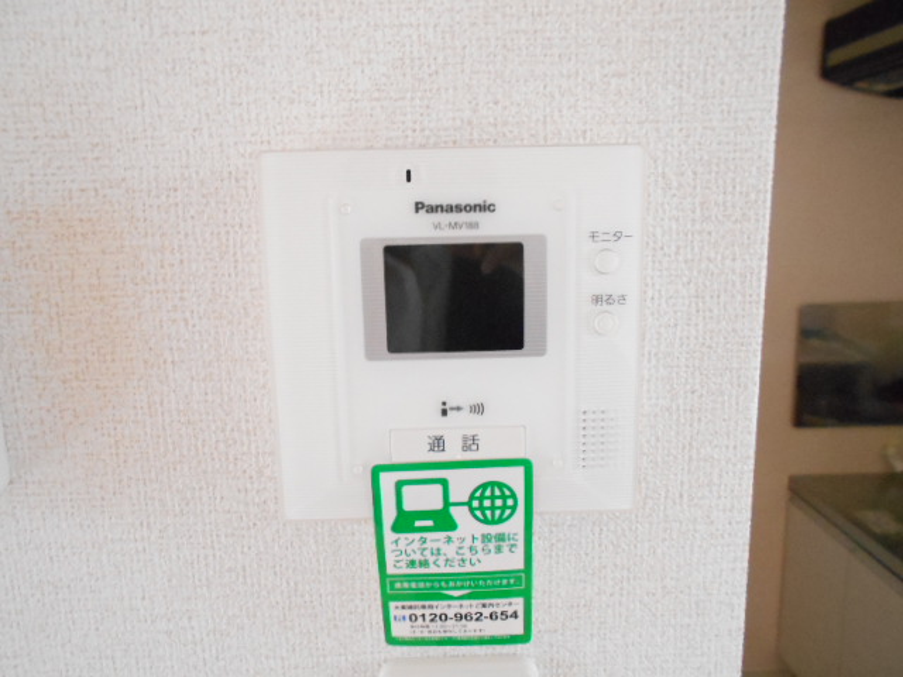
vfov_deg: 53.1
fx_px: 678
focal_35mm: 26
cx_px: 452
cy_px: 338
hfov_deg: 67.3
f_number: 3.2
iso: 800
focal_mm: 4.6
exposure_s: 1/50
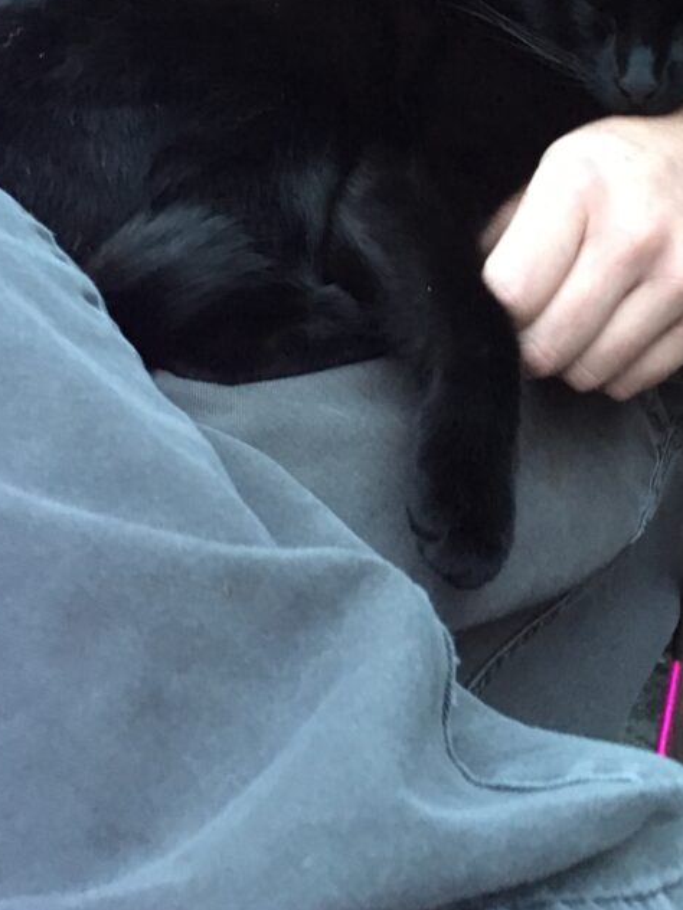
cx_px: 533
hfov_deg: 30.2
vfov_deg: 39.3
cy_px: 220
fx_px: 1236
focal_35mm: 47
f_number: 2.2
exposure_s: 1/15
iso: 320
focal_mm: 4.15
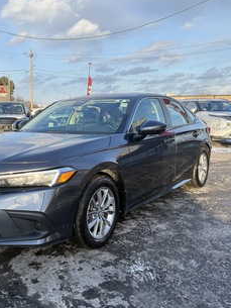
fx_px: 293
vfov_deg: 55.3
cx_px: 47
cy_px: 153
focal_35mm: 33
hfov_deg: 41.2
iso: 100
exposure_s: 1/728
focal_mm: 6.76
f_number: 1.78
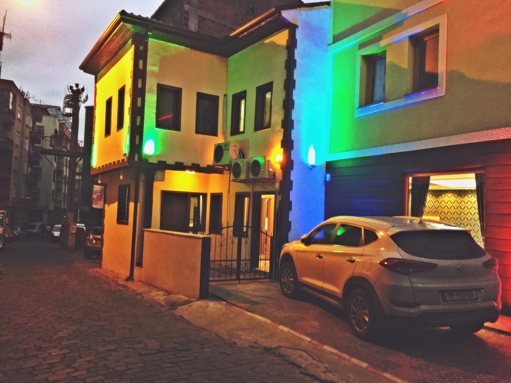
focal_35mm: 29
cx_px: 256
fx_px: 428
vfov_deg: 48.2
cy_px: 192
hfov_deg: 61.7
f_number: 2.2
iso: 250
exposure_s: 1/17
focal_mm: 4.15
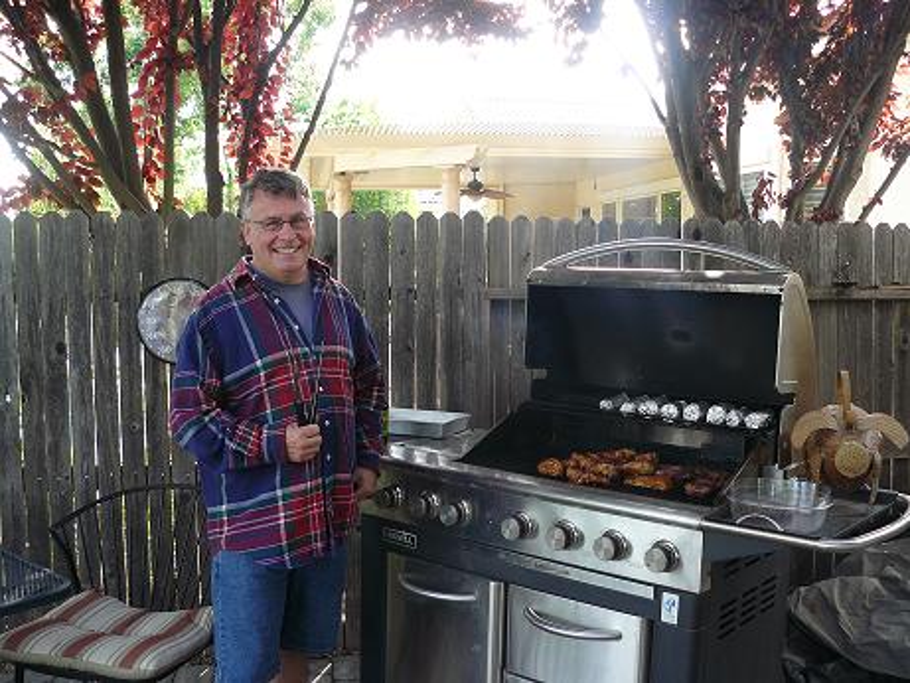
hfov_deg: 51.3
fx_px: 947
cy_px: 342
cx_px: 455
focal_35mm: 36
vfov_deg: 39.7
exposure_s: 1/80
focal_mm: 6
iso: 100
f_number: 2.8
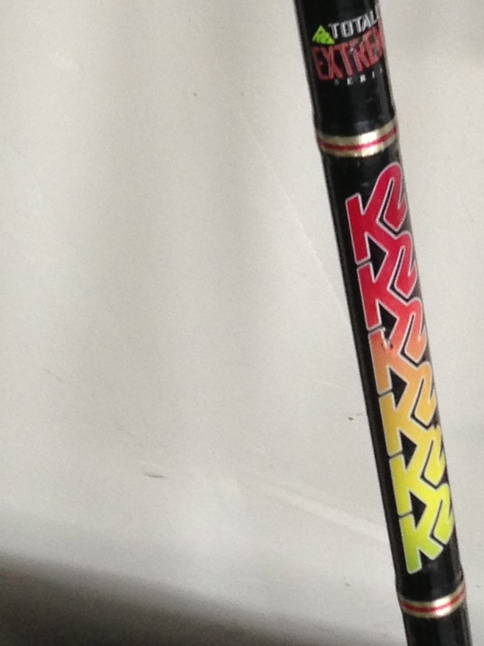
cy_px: 125
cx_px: 616
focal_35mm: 130
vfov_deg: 15.1
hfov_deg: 11.1
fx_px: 2425
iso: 100
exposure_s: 1/20
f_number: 2.4
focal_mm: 4.13
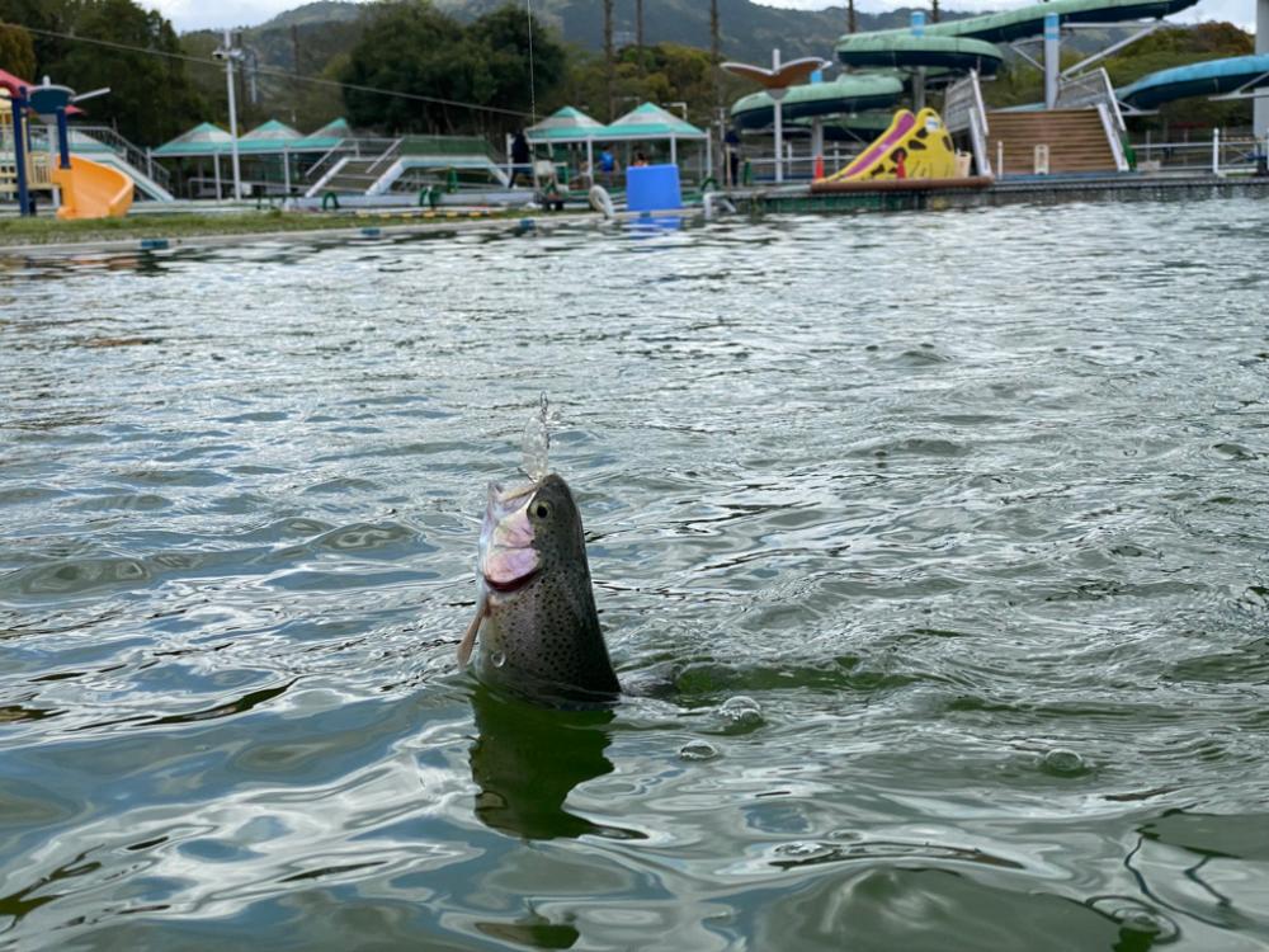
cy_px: 476
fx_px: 1906
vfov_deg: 28.0
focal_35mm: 52
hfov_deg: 36.8
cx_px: 634
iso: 20
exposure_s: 1/1497
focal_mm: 6
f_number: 2
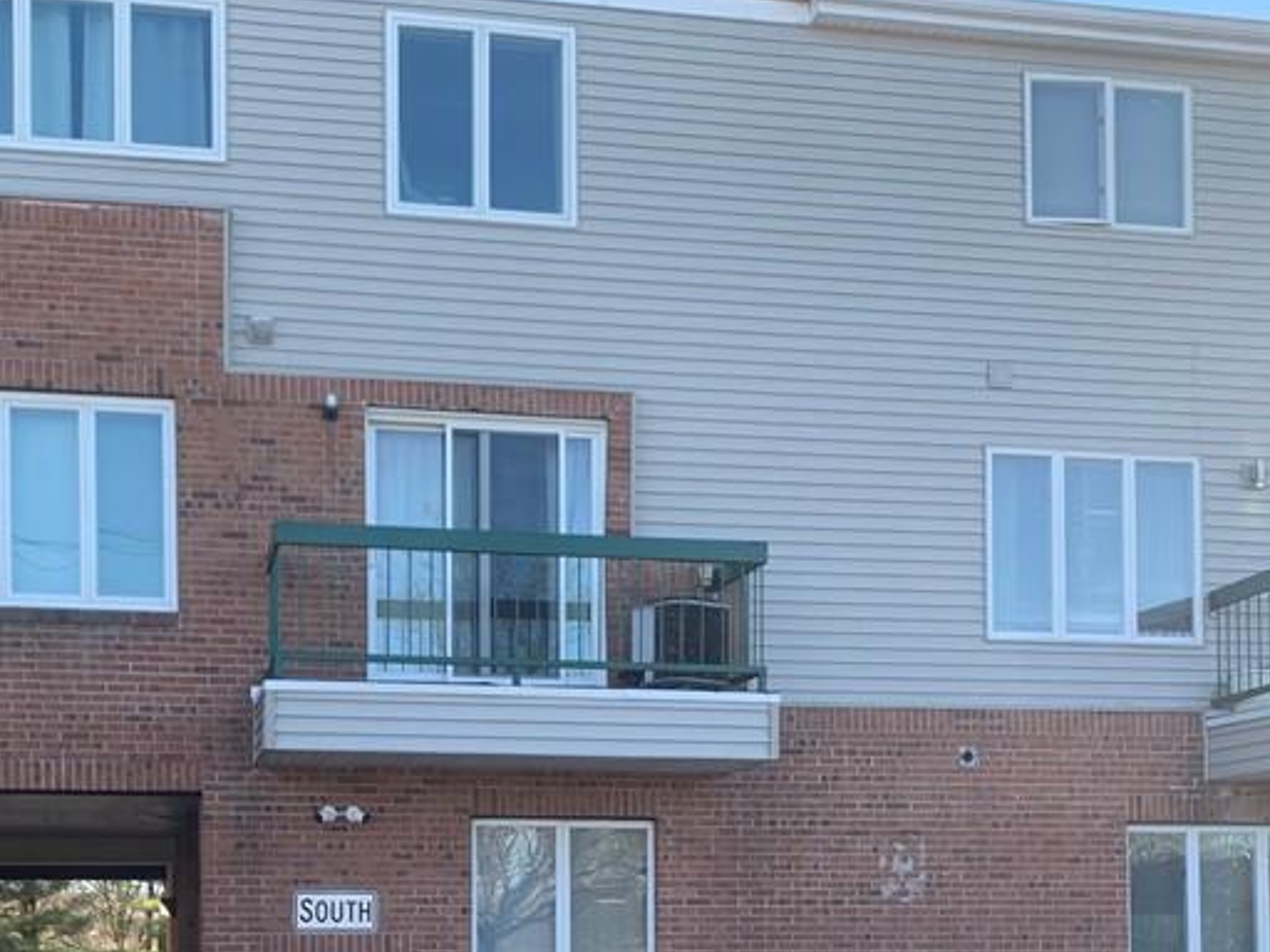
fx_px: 1908
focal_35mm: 52
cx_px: 516
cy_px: 915
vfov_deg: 26.7
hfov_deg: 36.7
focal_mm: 4.25
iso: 25
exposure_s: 1/350
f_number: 1.8
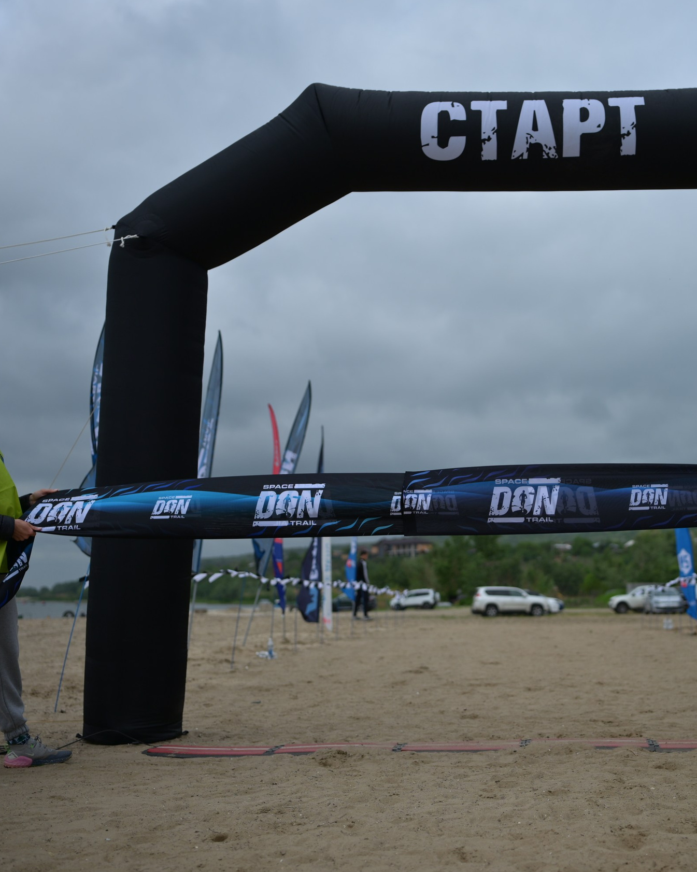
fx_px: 1290
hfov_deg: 29.8
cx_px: 511
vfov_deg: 37.3
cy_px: 438
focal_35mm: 50
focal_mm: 35
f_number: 2
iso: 80
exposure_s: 1/2000
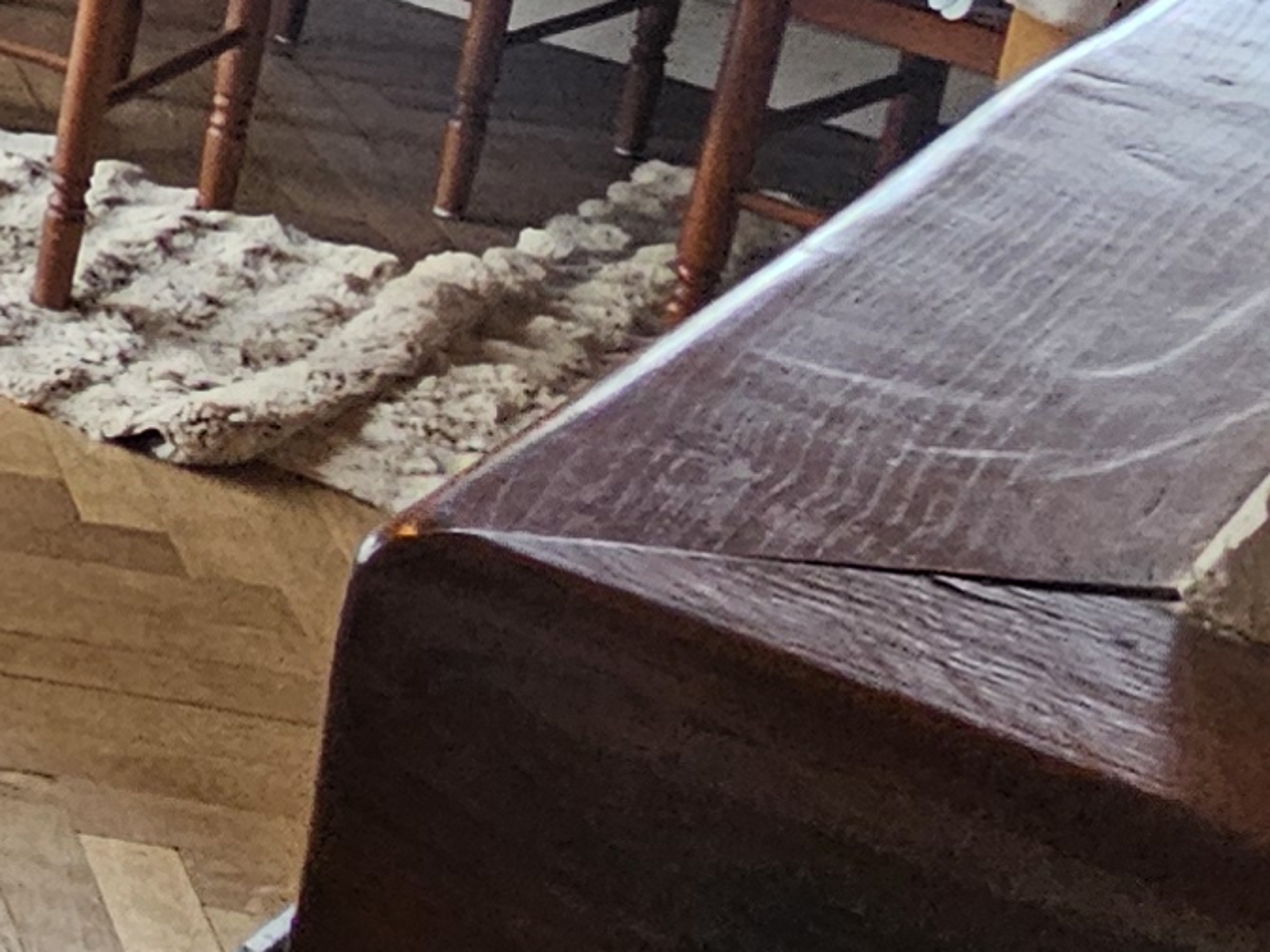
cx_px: -1684
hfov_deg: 15.5
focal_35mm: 77
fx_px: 2824
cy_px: -397
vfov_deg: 17.5
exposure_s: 1/50
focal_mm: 2.2
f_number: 2.2
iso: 250
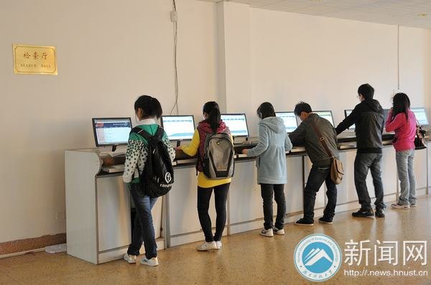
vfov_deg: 30.7
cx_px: 216
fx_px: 520
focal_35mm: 44
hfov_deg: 45.1
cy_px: 142
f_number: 5
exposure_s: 1/15
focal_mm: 29
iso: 1000
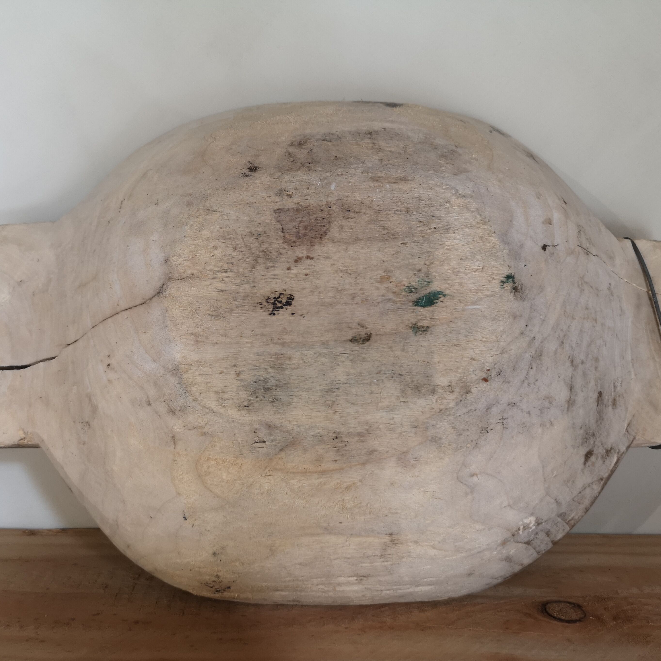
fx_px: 691
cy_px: 330
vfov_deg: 51.1
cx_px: 326
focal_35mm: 32
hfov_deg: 51.1
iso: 160
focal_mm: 5.58
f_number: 1.8
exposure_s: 1/50
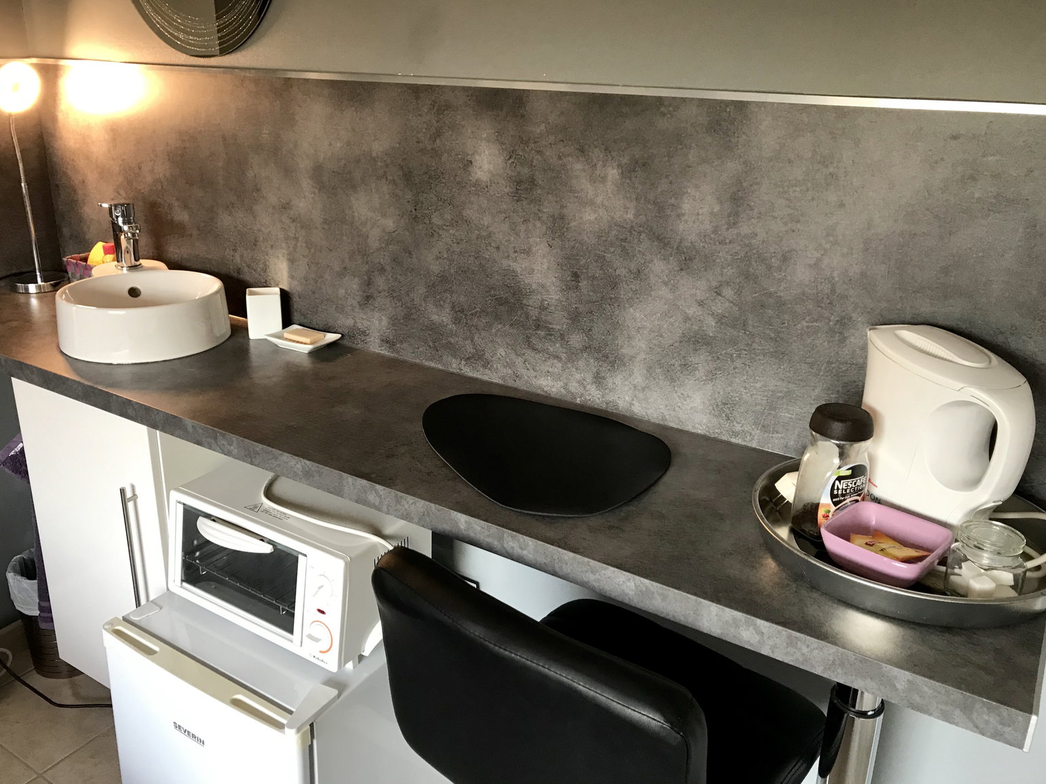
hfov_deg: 61.6
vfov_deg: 48.2
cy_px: 379
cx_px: 510
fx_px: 876
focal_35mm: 29
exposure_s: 1/20
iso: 40
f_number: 1.8
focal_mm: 3.99
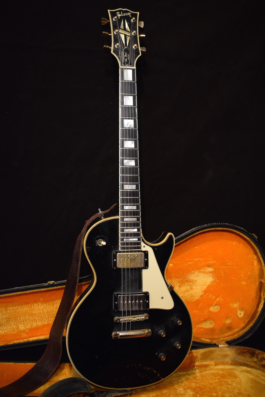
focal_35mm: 40
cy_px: 198
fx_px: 447
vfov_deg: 47.9
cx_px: 132
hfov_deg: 33.0
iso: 2500
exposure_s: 1/30
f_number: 4
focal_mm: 27
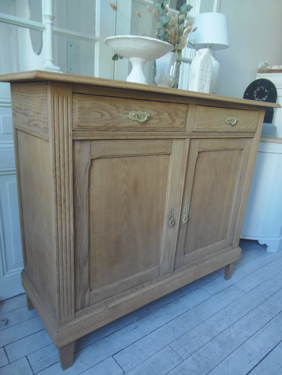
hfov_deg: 56.8
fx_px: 261
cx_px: 141
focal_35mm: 24
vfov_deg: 71.6
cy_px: 188
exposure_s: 1/30
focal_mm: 4.3
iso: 200
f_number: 2.9
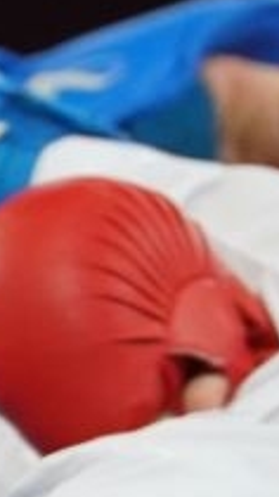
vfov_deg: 1.2
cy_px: 857
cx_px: -326
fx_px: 23390
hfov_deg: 0.7
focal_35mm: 1777
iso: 1600
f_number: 2.8
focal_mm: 198
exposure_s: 1/1000
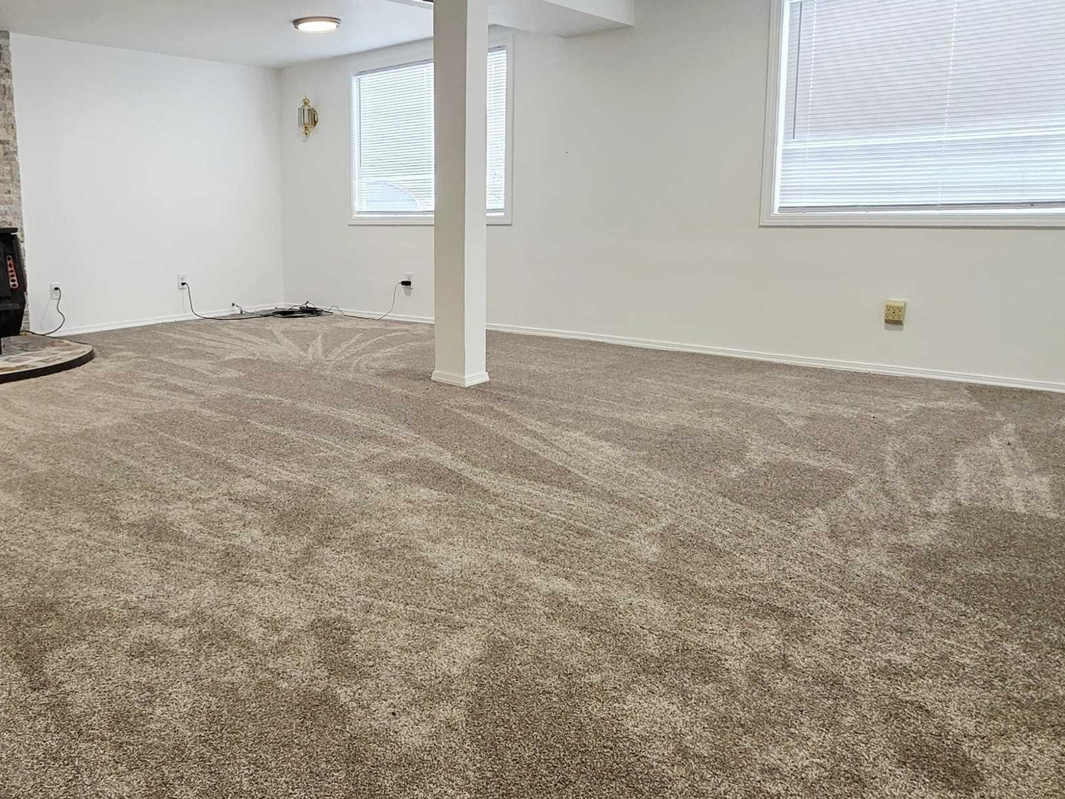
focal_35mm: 25
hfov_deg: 66.8
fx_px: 769
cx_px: 325
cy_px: 317
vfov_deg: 54.5
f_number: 1.9
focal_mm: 2.2
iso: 250
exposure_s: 1/120
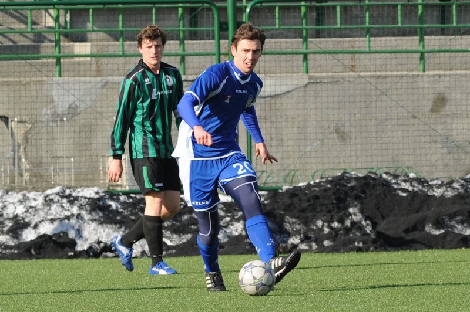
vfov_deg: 4.6
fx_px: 3913
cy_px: 156
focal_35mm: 300
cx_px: 235
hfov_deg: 6.9
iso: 400
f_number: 8
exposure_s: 1/800
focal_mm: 300
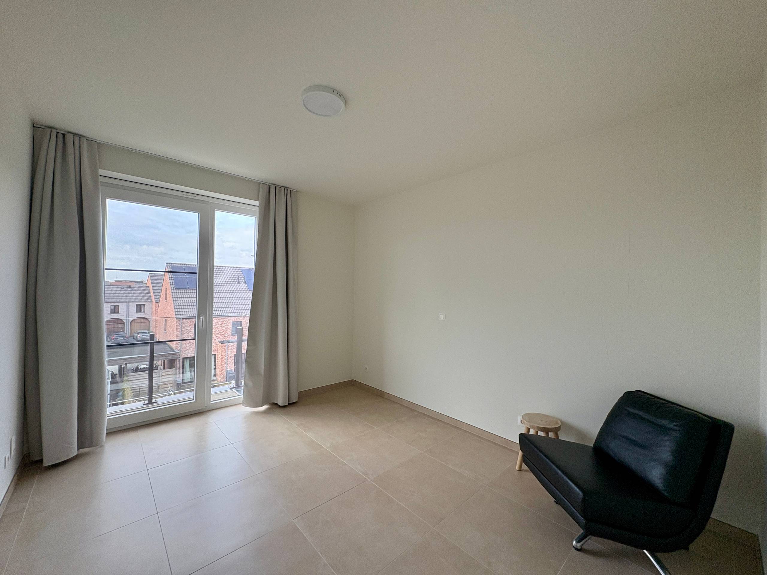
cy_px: 288
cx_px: 384
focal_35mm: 14
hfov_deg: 102.1
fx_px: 310
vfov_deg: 85.7
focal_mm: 2.22
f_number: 2.2
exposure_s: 1/118
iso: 125
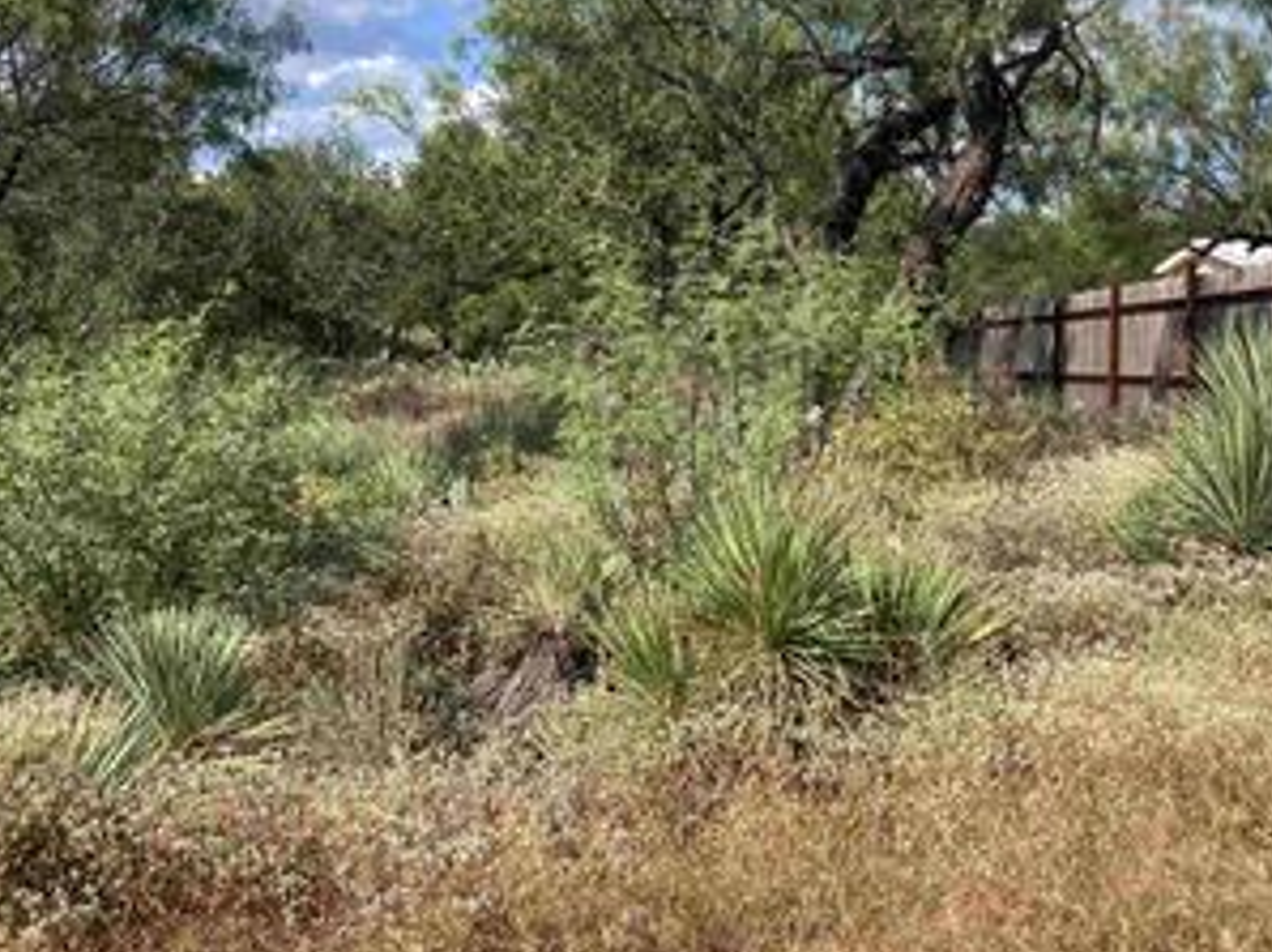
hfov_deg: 39.8
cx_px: 875
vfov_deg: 30.7
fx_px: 1726
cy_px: 344
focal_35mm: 47
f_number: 1.8
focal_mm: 3.99
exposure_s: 1/1869
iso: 20
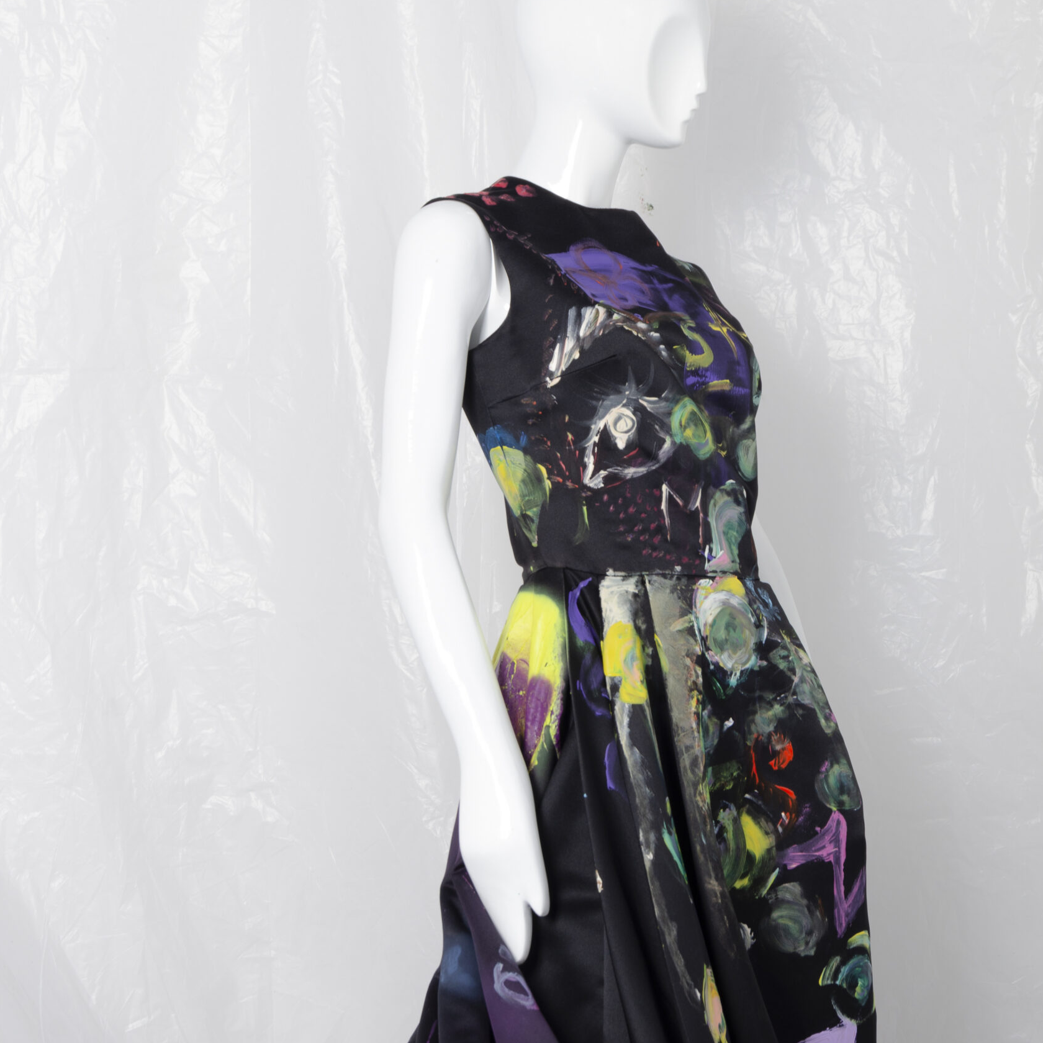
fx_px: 3635
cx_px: 520
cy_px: 622
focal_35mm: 107
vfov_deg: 16.3
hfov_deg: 16.3
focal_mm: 55
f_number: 9
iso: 160
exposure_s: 1/125
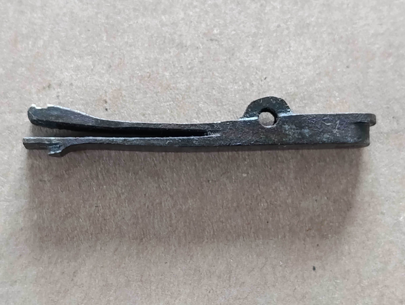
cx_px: 202
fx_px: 1078
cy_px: 152
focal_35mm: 92
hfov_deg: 21.3
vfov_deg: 16.1
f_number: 1.6
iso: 1250
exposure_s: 1/33.3
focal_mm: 6.14
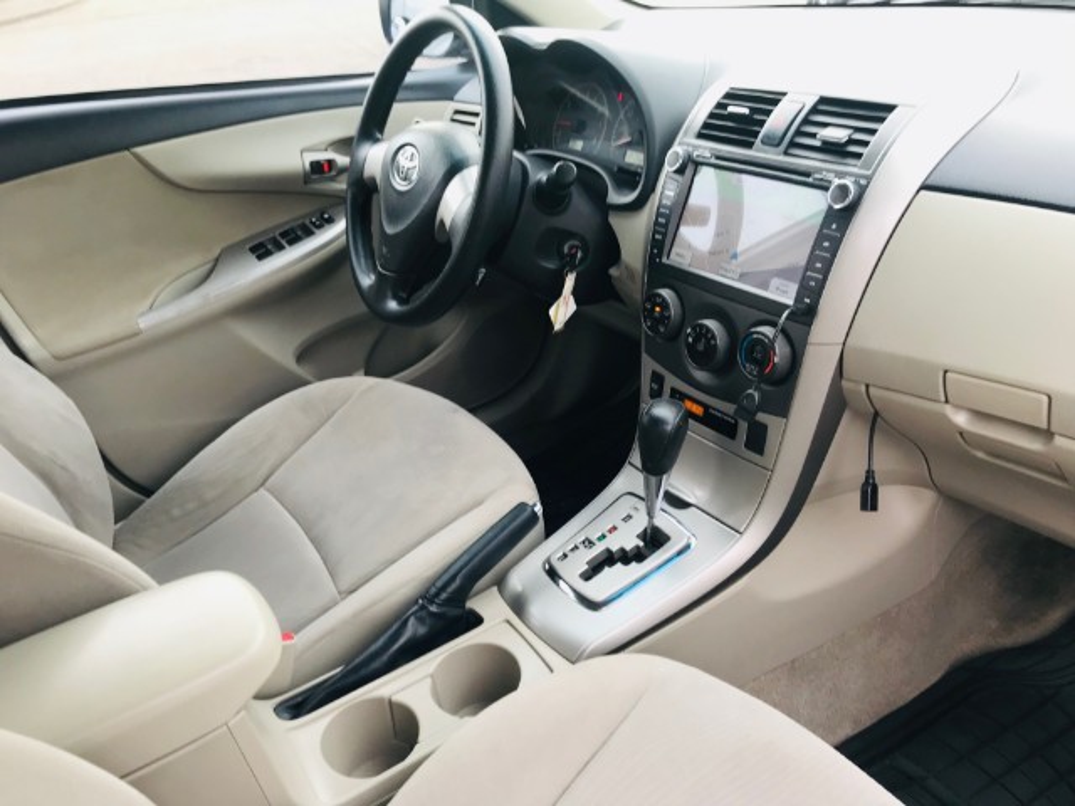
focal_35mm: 28
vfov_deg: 49.7
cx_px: 538
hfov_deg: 63.4
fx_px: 870
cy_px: 403
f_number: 1.8
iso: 25
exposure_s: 1/45
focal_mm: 3.99
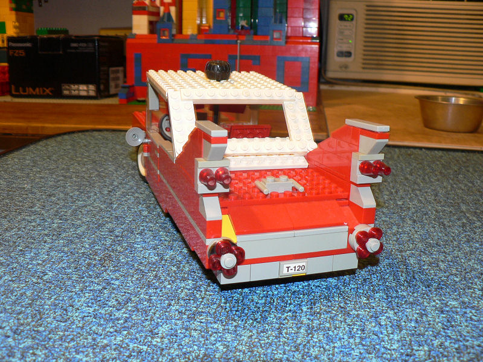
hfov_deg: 51.4
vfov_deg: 39.7
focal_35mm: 36
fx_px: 502
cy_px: 181
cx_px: 242
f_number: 2.8
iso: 100
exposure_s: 1/8
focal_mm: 6
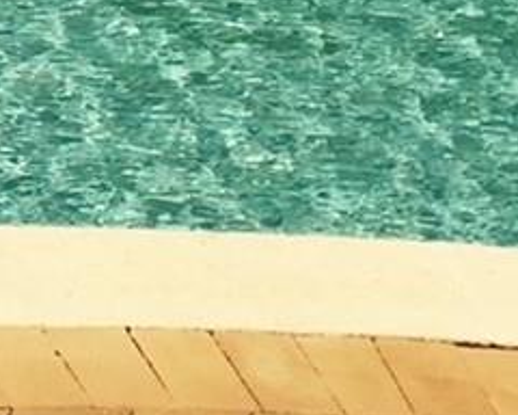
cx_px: -501
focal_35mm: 189
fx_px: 2898
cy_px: -584
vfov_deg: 7.6
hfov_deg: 9.6
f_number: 2.2
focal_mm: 4.15
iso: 32
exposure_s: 1/3968
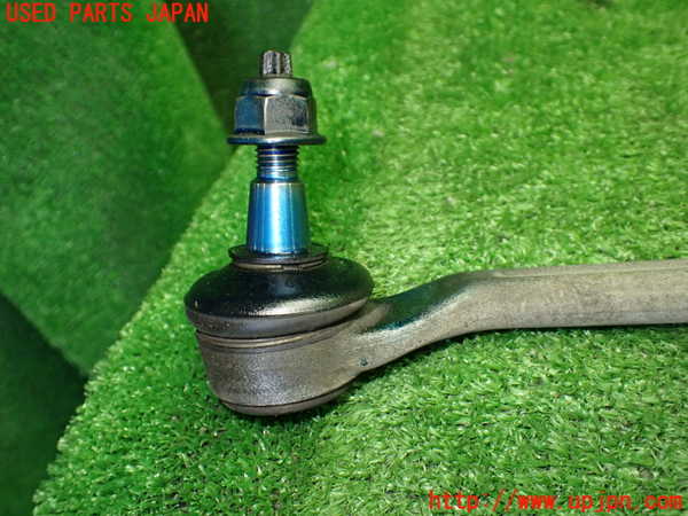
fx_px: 596
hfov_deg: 60.0
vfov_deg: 46.8
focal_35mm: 30
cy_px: 258
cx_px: 344
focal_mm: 5.4
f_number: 2.3
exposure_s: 1/100
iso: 800
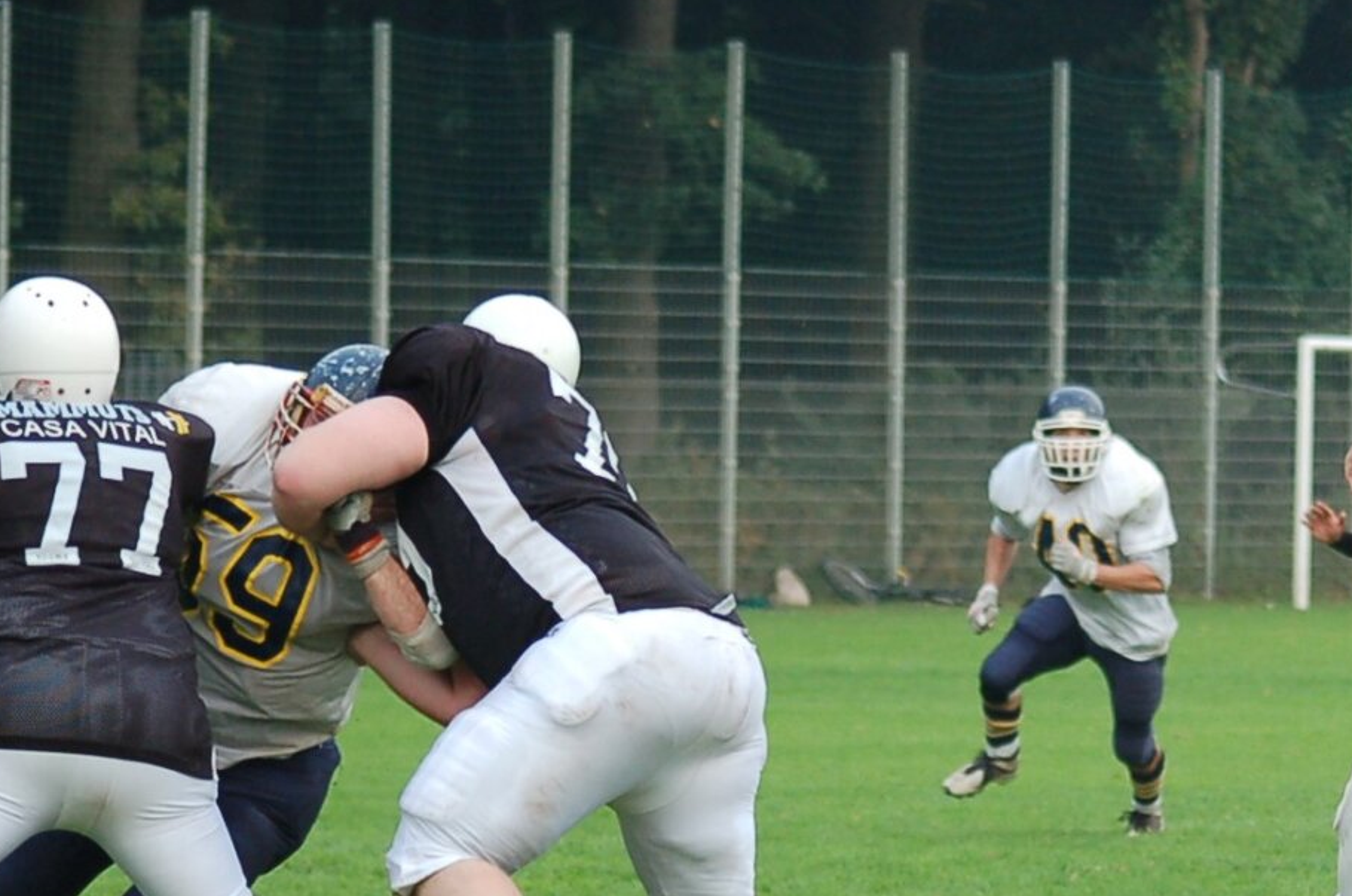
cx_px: 1362
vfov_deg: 4.4
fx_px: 11695
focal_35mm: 312
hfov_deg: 6.6
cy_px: 484
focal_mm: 86
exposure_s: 1/640
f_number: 4
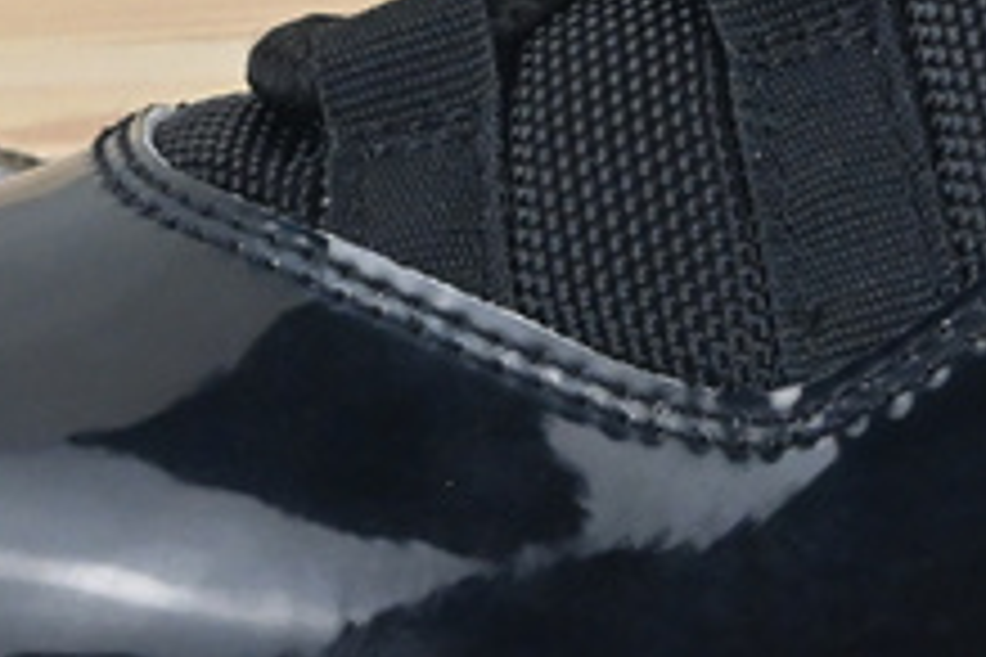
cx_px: 1409
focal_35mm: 267
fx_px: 7315
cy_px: 153
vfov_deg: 5.1
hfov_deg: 7.6
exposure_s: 1/100
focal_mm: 32.5
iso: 1000
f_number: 10
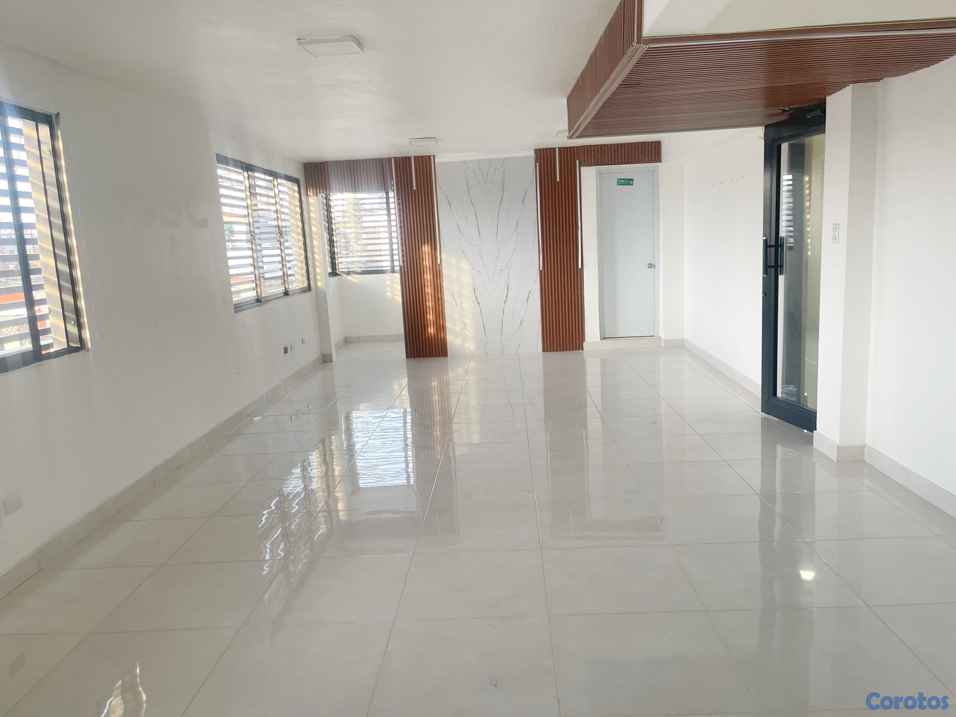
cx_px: 478
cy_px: 358
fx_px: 690
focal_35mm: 25
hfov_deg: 69.4
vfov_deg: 54.9
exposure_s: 1/60
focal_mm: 5.1
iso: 64
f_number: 1.6
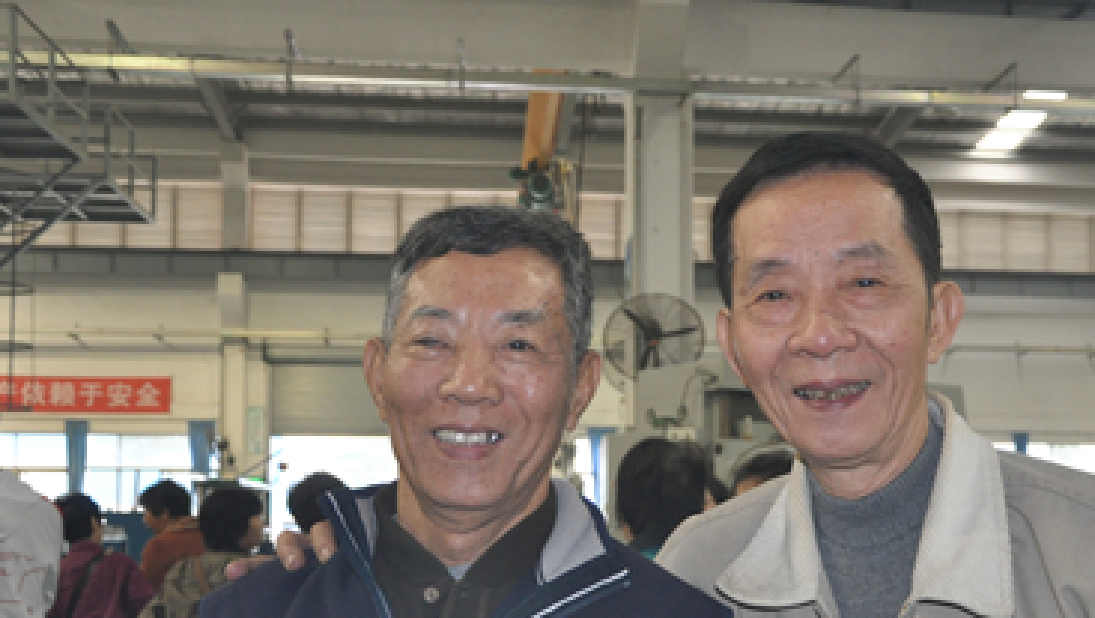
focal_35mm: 47
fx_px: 1366
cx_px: 662
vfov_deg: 25.2
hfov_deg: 43.5
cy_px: 451
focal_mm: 22
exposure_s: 1/60
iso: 800
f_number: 3.8
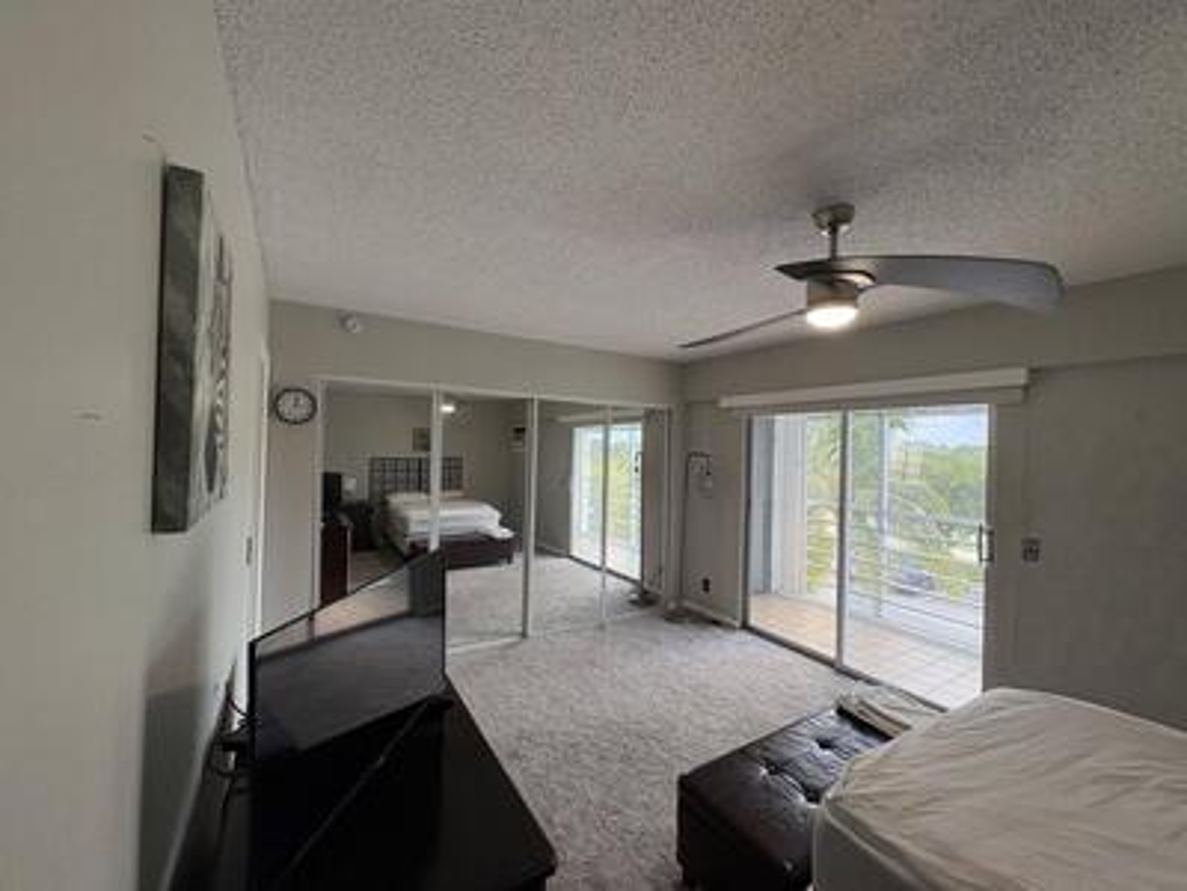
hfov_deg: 102.1
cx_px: 594
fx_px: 480
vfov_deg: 85.7
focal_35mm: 14
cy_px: 446
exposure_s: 1/120
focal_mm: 2.22
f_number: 2.2
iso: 125
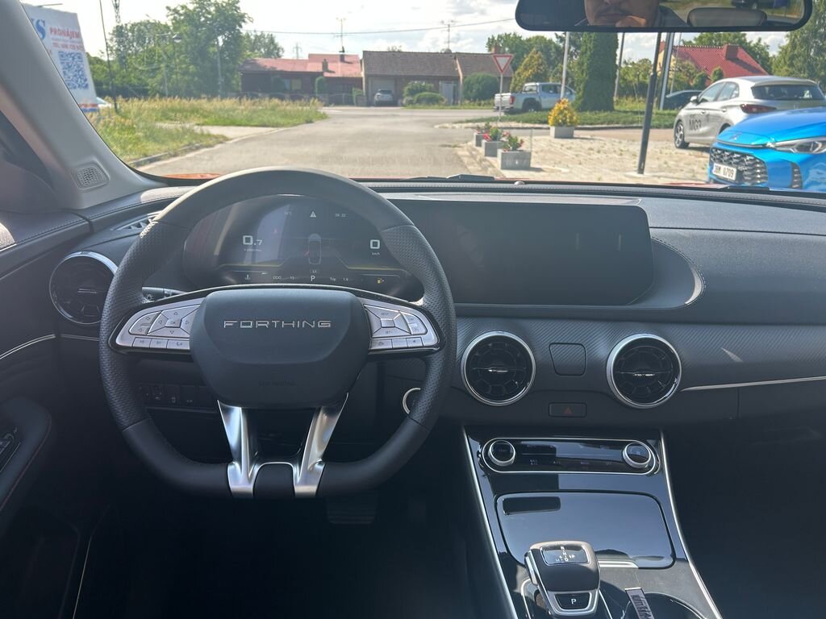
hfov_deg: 67.3
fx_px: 620
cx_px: 413
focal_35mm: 26
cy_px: 310
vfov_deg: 53.1
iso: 50
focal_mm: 5.7
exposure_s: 1/572
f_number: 1.5
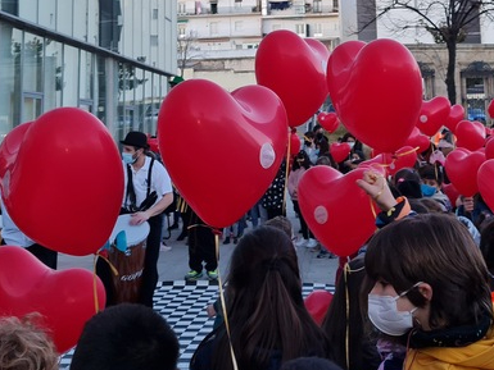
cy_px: 26
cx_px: 296
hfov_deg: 35.4
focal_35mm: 54
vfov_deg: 26.0
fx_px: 771
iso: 50
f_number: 1.8
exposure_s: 1/131
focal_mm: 5.4
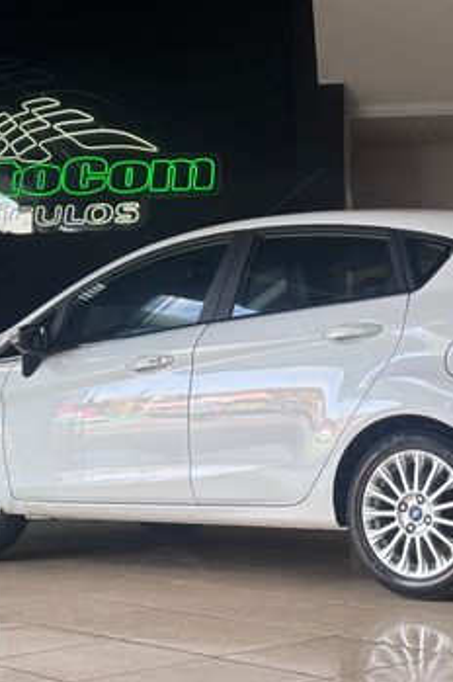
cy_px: 342
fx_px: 1381
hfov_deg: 18.6
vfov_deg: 27.7
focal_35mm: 73
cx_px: 318
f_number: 1.6
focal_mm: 5.96
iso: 40
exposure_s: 1/120
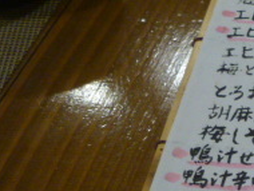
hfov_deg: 19.6
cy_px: 160
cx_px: 404
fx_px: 617
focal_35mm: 84
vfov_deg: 17.4
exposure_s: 1/60
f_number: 3.1
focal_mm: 4.5
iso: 400
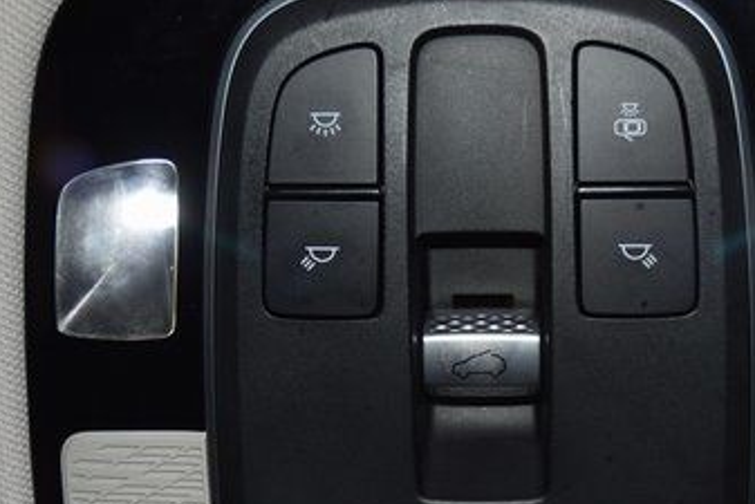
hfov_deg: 26.2
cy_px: 368
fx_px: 1614
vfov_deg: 17.7
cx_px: 486
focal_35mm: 77
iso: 400
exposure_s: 1/125
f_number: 3.8
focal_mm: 27
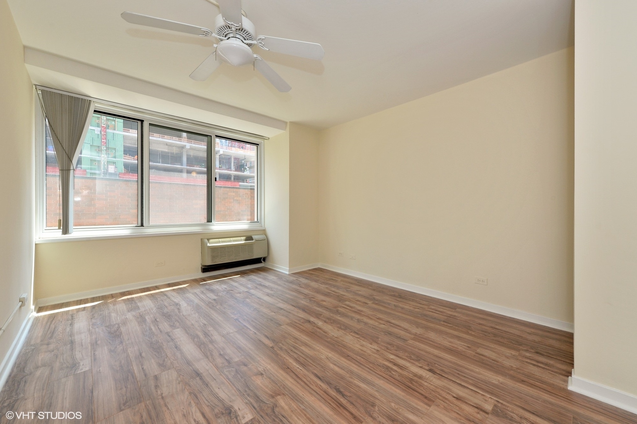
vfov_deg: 81.1
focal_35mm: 14
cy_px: 212
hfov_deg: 104.3
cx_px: 318
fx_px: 247
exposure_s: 1/100
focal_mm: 14
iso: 640
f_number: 8
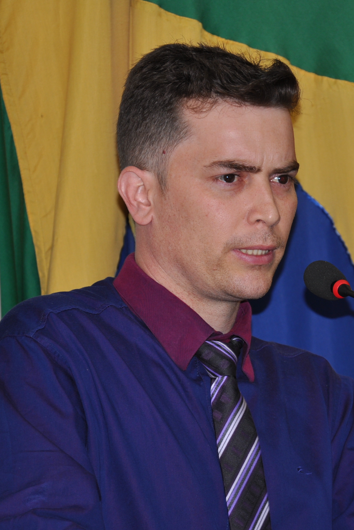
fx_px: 3507
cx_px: 240
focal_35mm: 238
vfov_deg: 8.7
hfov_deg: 5.8
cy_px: 264
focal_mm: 105
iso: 200
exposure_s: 1/60
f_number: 5.6
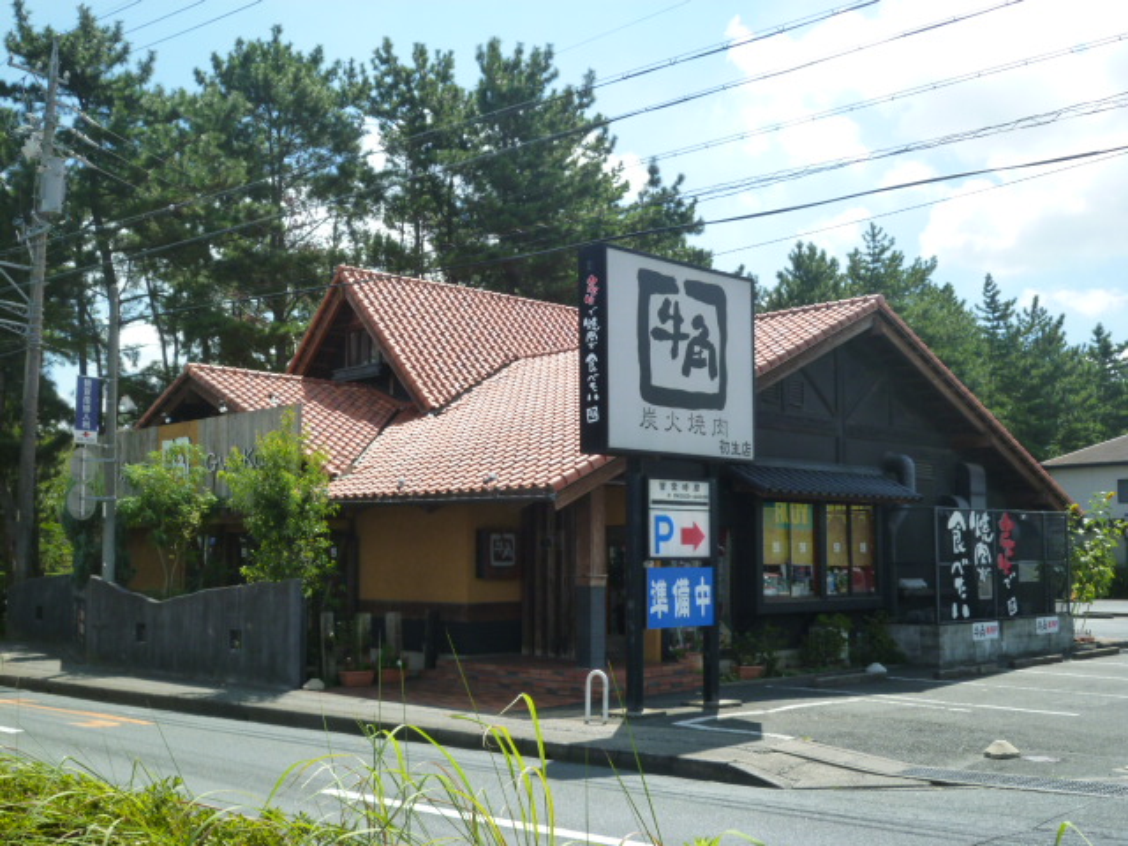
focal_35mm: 41
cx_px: 564
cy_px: 423
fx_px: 1336
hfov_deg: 45.8
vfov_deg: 35.1
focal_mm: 7.2
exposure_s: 1/500
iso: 125
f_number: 4
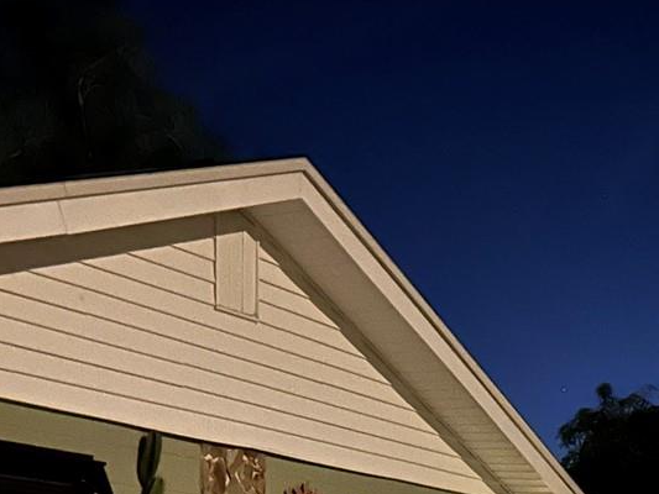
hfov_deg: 23.7
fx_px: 1485
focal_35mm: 78
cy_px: 689
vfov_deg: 17.4
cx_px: 689
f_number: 1.5
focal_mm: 5.7
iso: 1000
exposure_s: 1/2
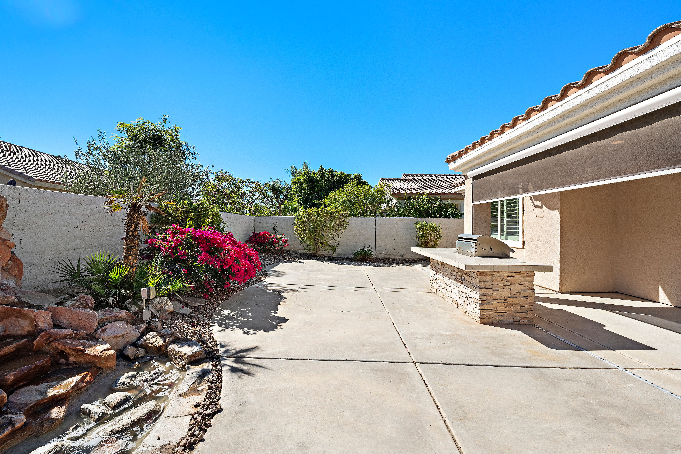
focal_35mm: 14
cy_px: 227
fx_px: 265
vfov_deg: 81.2
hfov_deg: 104.3
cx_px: 340
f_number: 8
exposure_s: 1/1000
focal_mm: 14
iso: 320
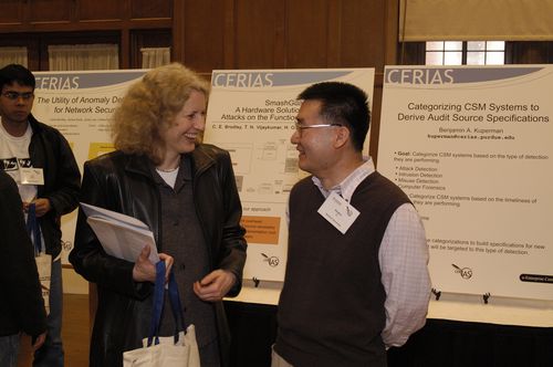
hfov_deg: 41.2
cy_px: 184
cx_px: 276
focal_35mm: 48
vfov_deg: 28.0
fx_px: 736
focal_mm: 32
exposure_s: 1/50
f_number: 6.3
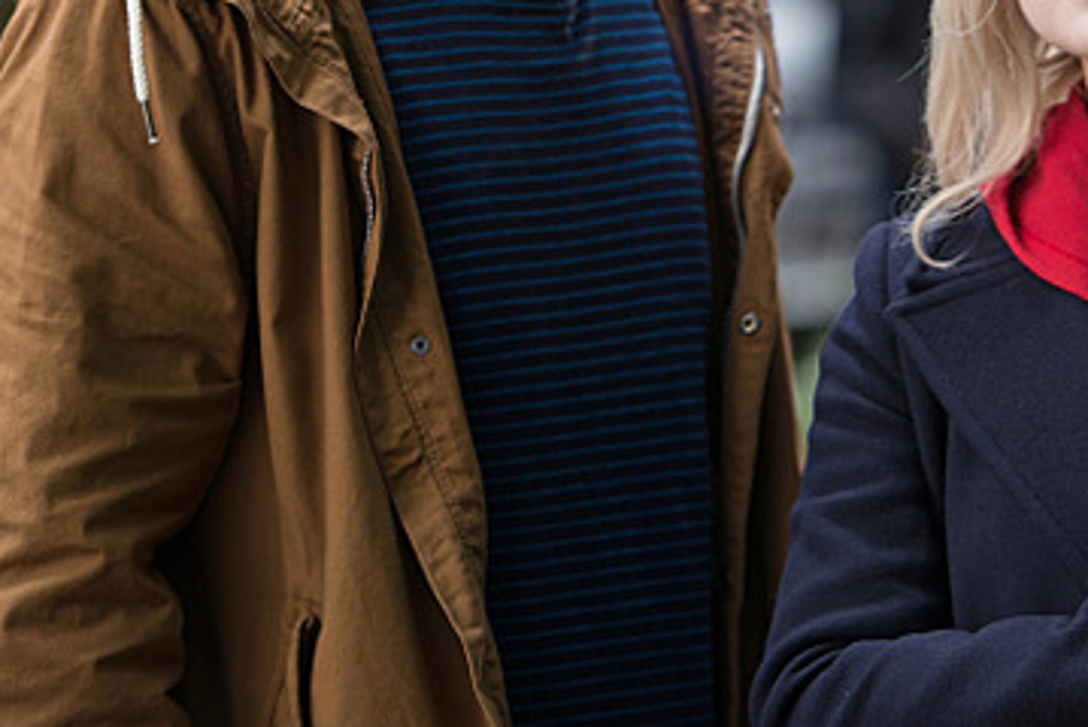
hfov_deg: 7.0
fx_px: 8862
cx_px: 843
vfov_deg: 4.7
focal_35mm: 293
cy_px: -27
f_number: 2.8
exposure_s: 1/125
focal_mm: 135
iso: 200
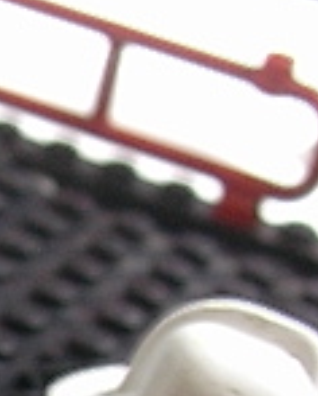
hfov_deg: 7.9
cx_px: -178
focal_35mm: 191
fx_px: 2242
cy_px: 571
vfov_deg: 9.8
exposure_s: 1/9.5
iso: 70
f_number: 2.9
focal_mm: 6.7
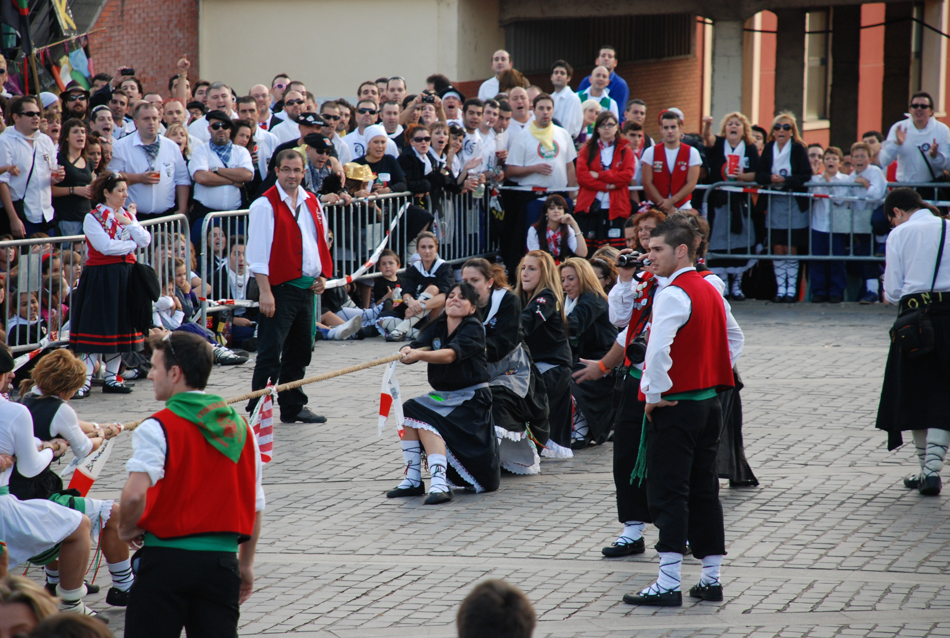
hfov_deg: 10.1
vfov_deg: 6.8
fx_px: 5355
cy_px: 319
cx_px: 475
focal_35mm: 202
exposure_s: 1/125
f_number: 5.6
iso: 360
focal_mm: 135
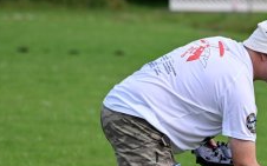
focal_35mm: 539
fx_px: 3920
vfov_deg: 2.4
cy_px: 165
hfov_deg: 3.9
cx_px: 266
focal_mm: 240
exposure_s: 1/3200
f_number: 7.1
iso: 1250
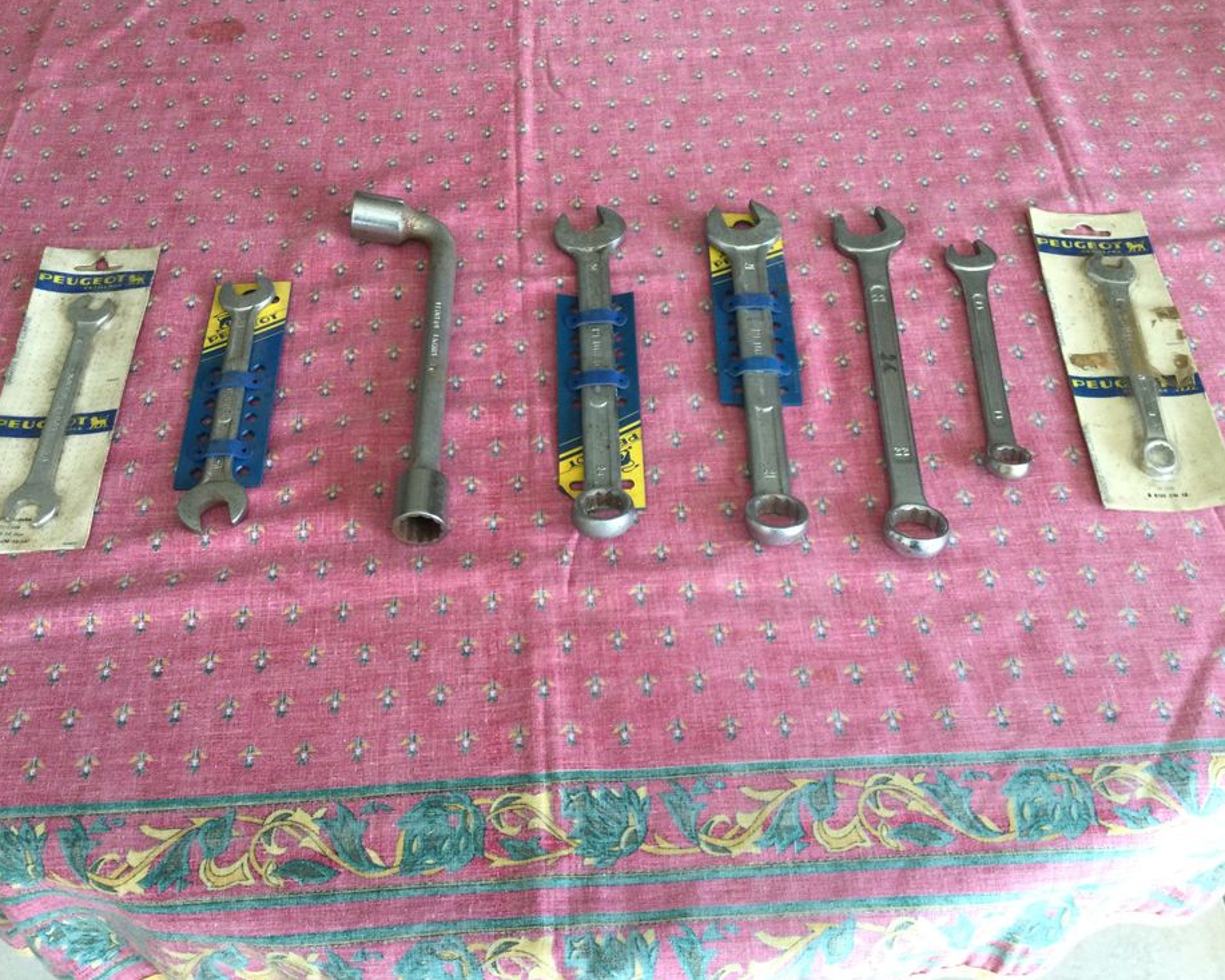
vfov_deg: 44.6
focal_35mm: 33
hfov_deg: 54.2
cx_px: 590
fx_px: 1197
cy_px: 482
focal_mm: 3.3
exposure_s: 1/33
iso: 50
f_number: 2.4
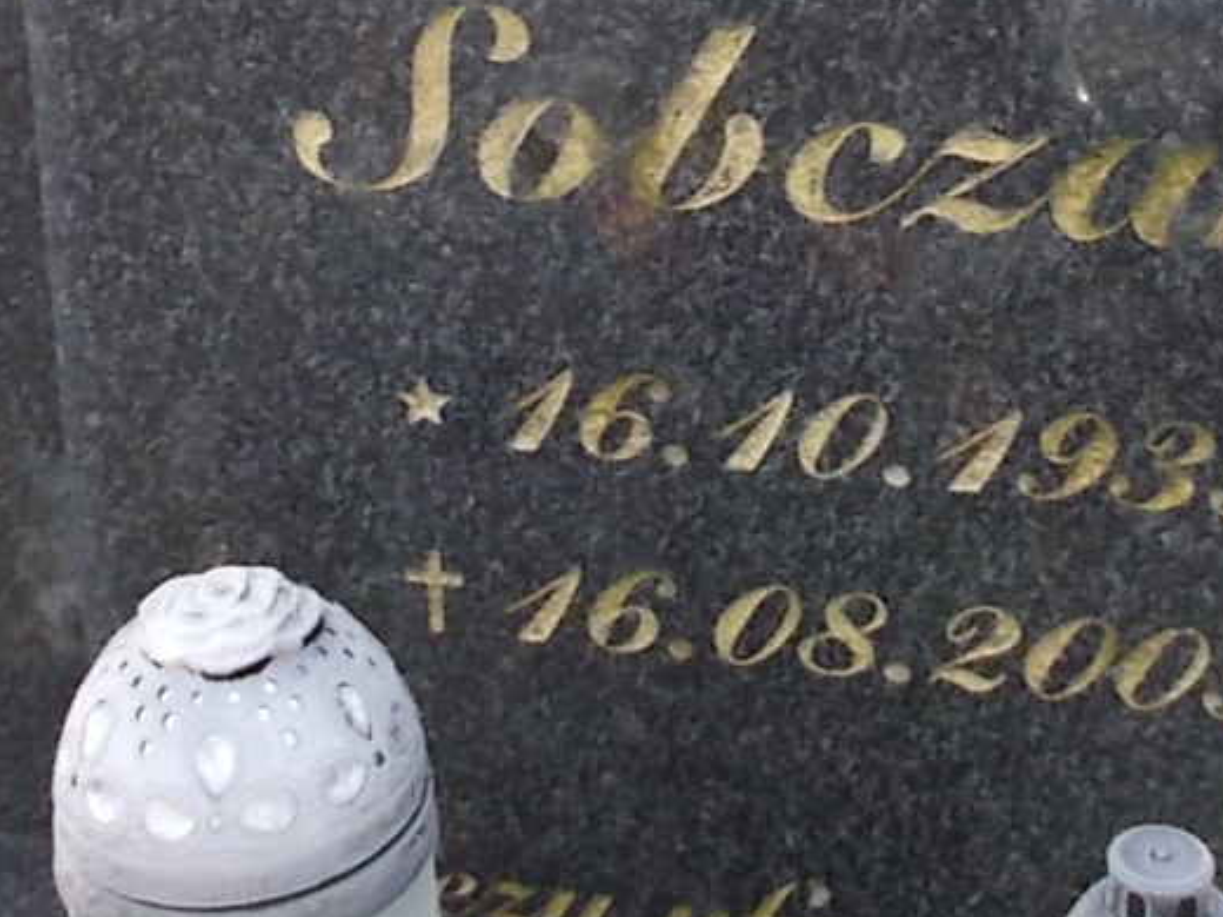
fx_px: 2826
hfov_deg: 24.4
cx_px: 616
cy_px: -200
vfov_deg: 17.5
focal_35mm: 80
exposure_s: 1/160
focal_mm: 4.6
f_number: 3.2
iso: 80
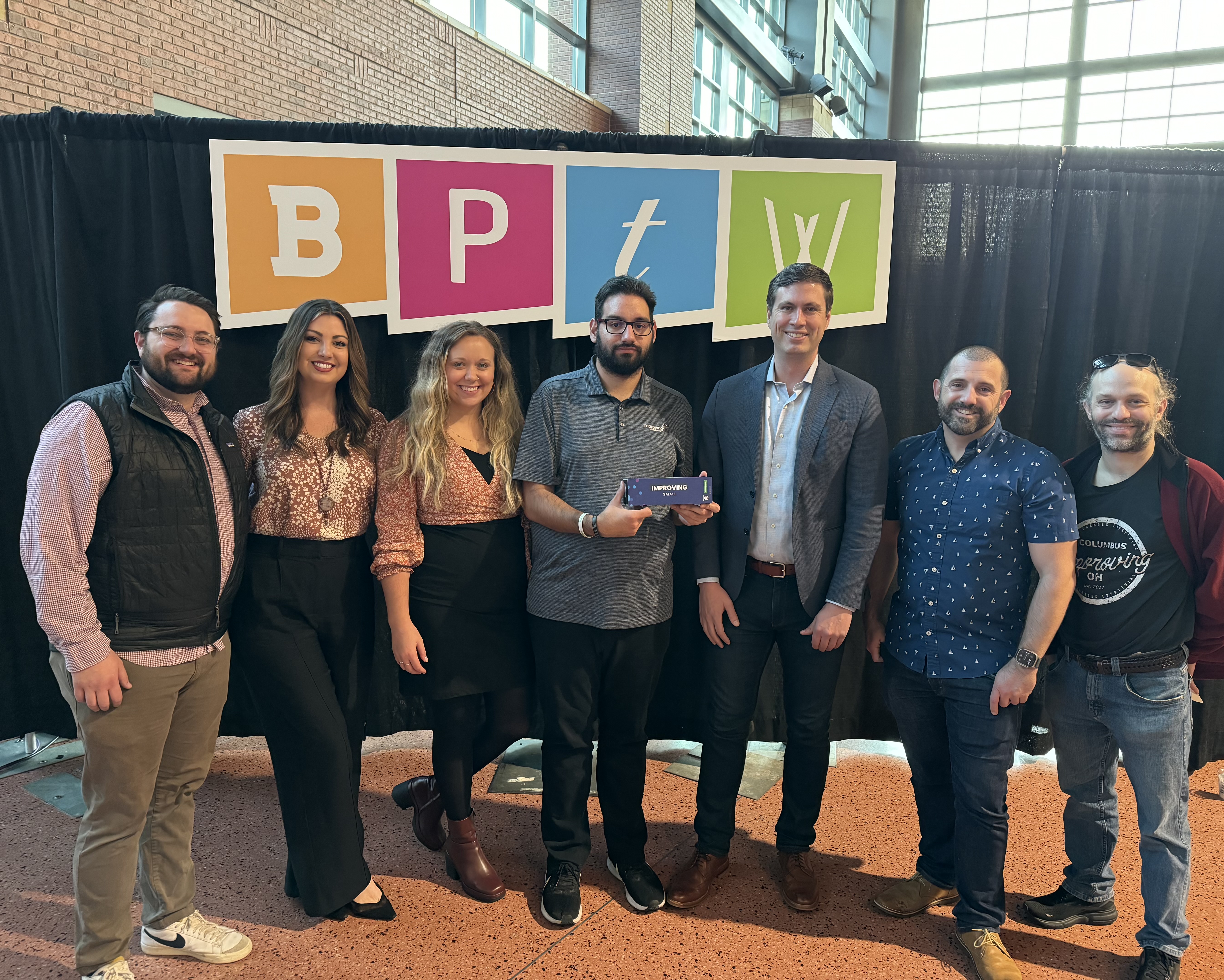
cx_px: 623
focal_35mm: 25
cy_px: 490
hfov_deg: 68.1
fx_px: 906
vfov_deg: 56.8
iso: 800
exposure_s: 1/60
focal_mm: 6.86
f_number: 1.78
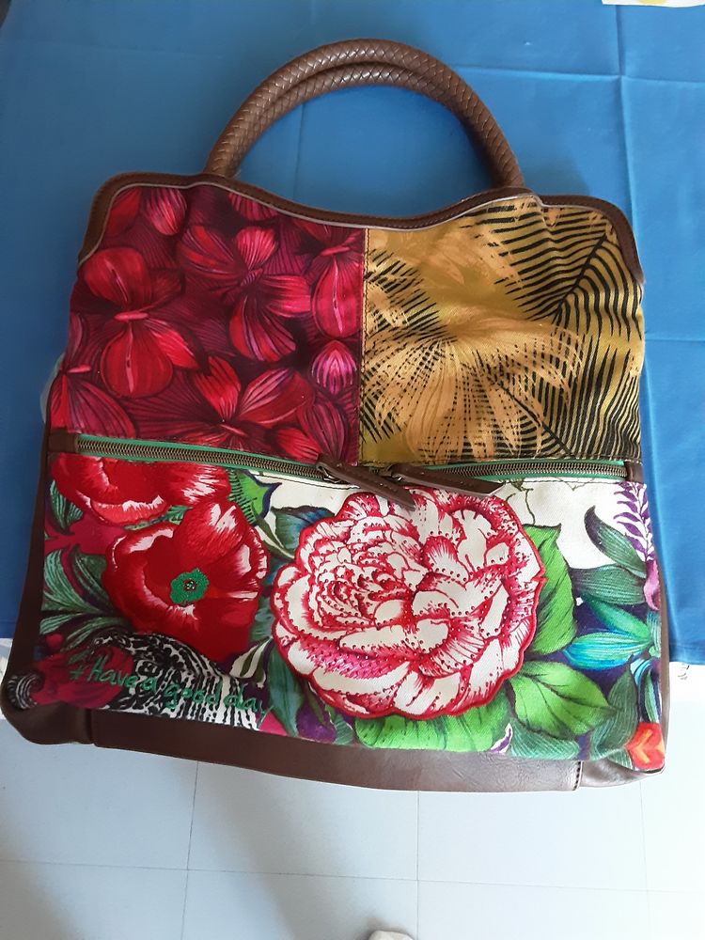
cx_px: 352
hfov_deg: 49.7
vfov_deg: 63.4
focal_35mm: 28
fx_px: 760
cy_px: 470
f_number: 1.9
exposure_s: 1/20
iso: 400
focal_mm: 2.9
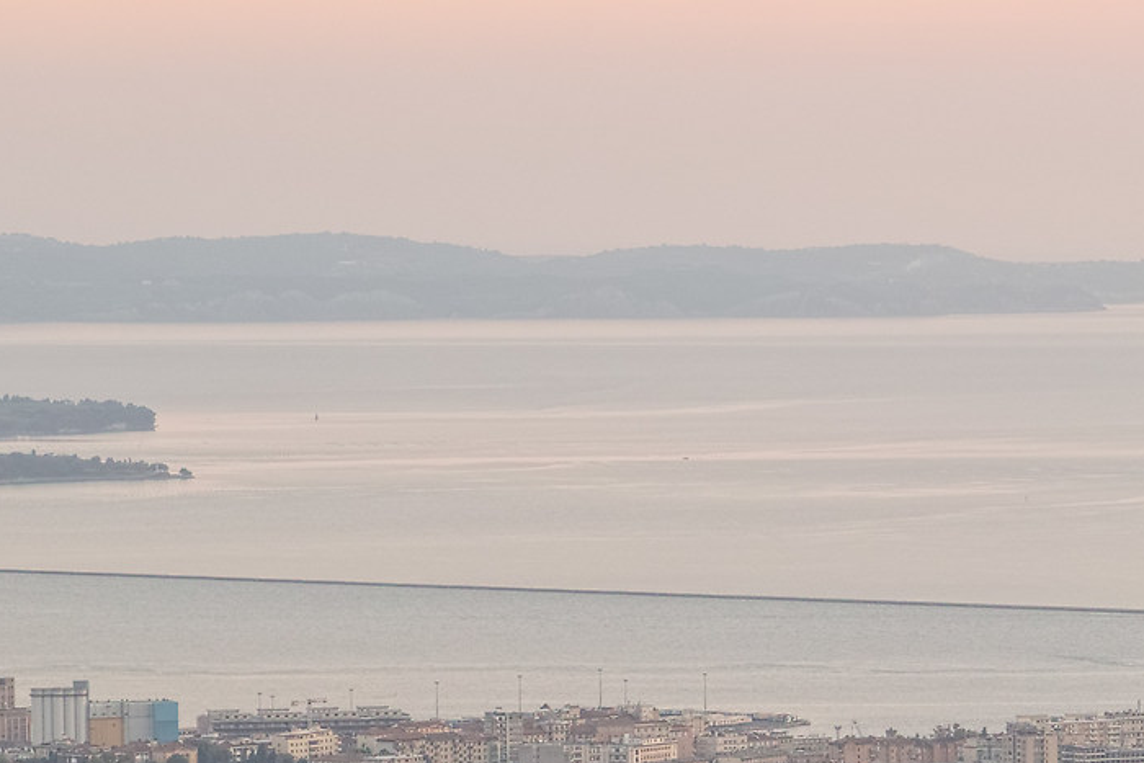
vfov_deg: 5.3
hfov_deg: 7.9
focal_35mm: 257
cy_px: 954
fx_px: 8168
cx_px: 1417
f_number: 6.3
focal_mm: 50
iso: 100
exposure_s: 1/25
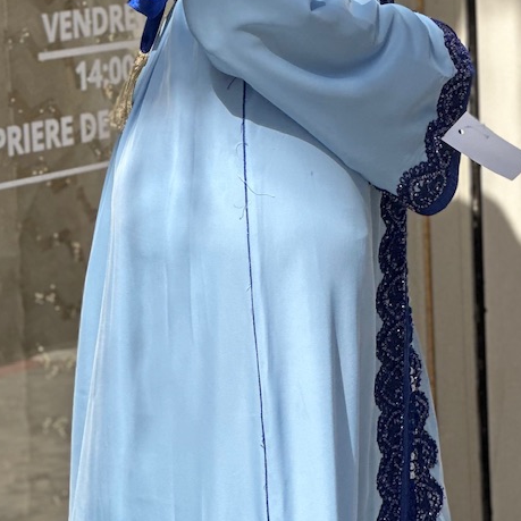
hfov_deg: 9.2
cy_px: 33
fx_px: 3235
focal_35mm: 190
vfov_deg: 9.2
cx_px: 262
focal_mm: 9
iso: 32
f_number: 2.8
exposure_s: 1/681
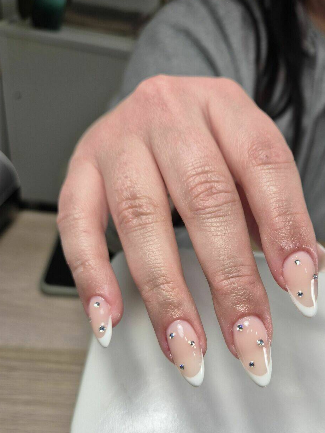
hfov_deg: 46.3
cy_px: 278
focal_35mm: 30
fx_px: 376
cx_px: 208
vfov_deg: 59.0
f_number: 1.8
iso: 25
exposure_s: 1/100
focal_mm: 5.4
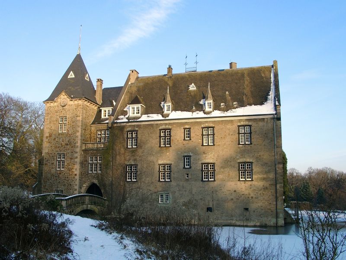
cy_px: 130
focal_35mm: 35
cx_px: 173
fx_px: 350
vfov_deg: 40.7
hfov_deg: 52.6
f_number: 4
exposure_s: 1/258
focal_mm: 7.39
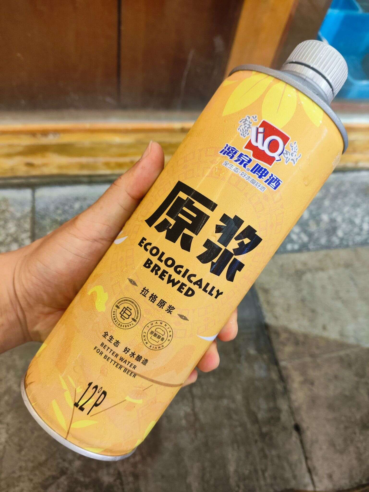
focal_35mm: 25
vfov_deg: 69.4
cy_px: 246
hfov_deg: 54.9
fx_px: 355
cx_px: 184
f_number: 1.79
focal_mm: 4.71
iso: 300
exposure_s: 1/36.5
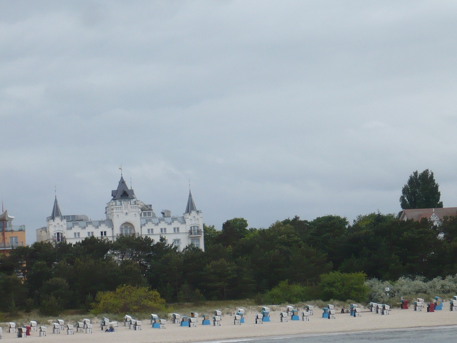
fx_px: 1901
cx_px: 228
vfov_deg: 10.3
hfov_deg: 13.7
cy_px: 172
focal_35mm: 144
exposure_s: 1/400
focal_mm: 17.4
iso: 100
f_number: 5
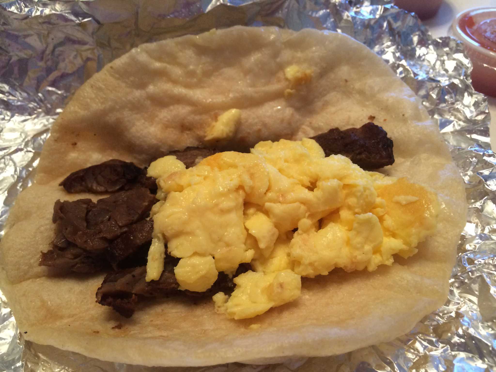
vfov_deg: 46.8
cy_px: 186
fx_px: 430
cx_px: 248
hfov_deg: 60.0
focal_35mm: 30
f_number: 2.2
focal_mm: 4.12
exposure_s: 1/30
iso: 200
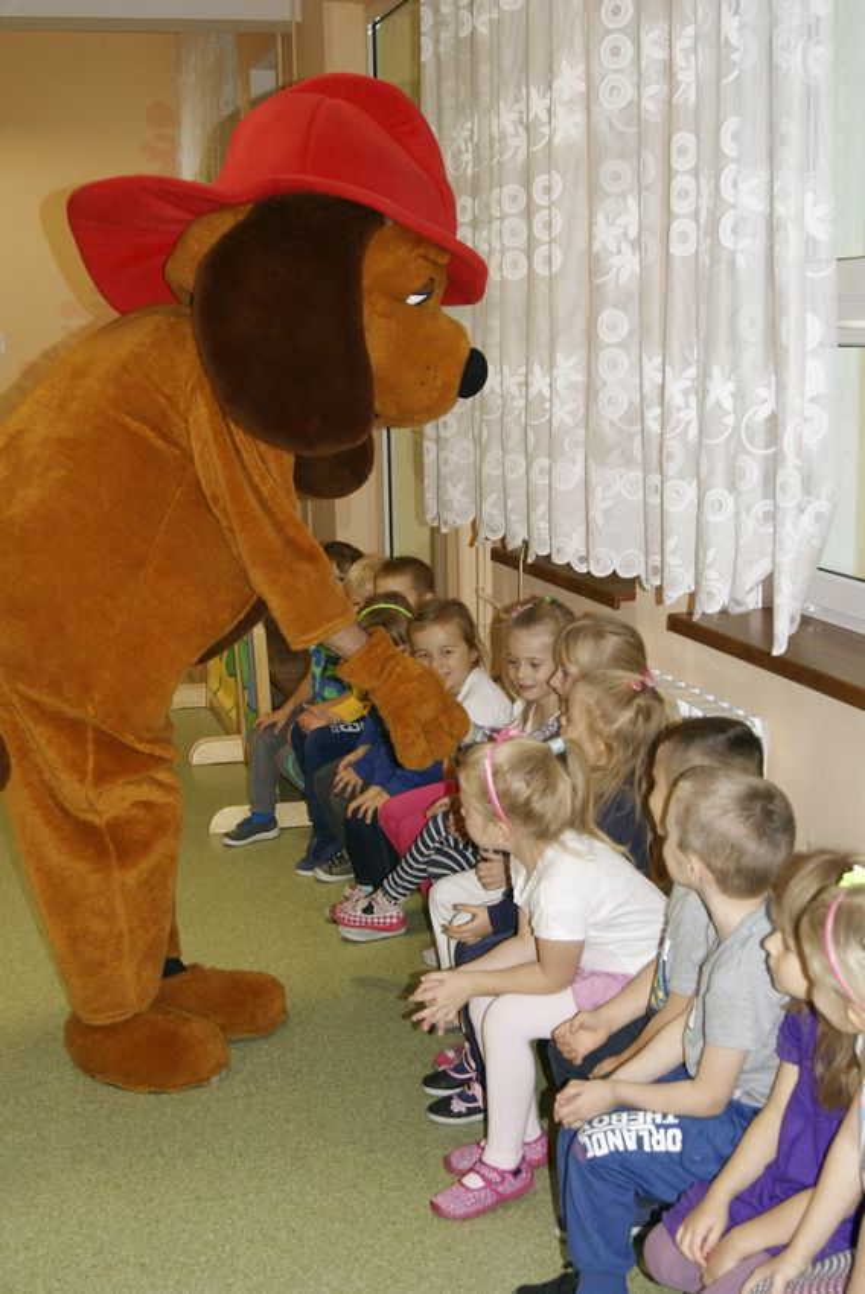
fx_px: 1619
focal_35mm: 45
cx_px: 432
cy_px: 647
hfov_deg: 29.9
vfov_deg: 43.6
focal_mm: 30
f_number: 5.6
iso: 400
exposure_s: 1/60
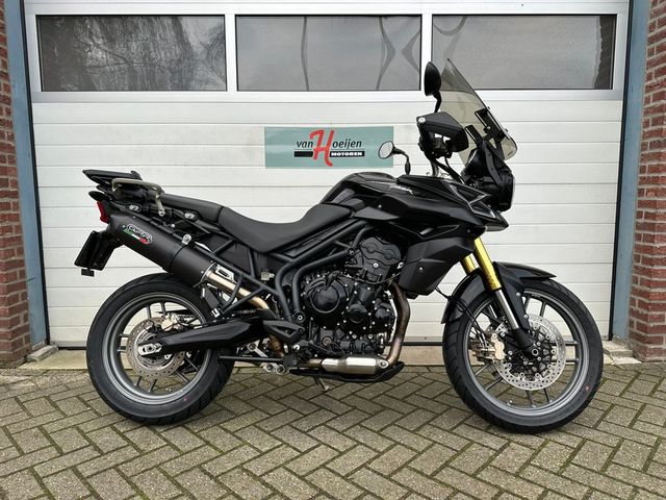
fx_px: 462
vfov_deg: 56.8
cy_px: 250
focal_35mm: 24
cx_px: 333
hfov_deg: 71.6
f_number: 1.78
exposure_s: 1/142
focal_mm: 6.86
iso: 64
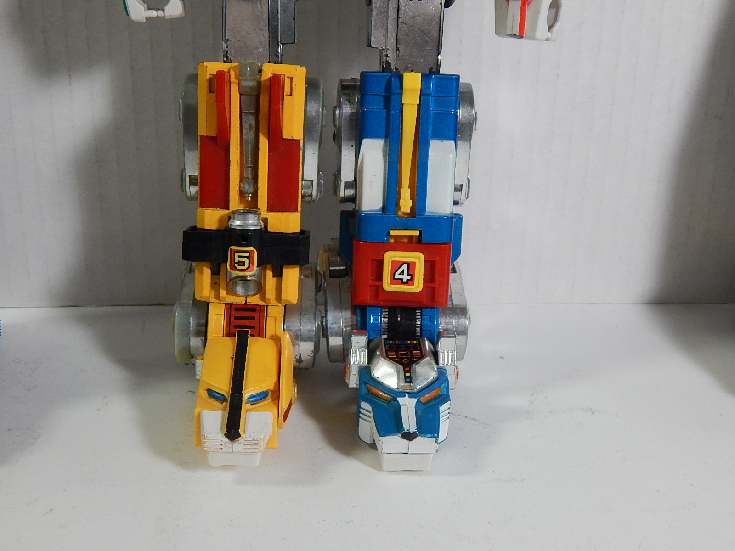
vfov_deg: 33.6
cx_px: 368
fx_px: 913
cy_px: 276
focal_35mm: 43
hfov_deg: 43.9
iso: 400
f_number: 3.6
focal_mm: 7.7
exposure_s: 1/80
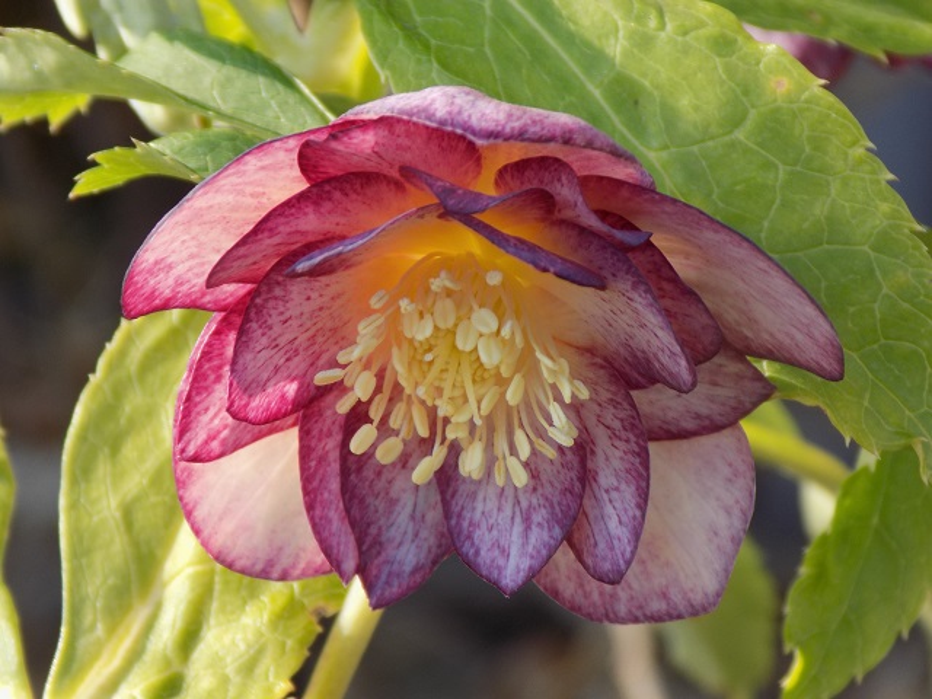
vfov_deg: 9.6
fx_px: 4146
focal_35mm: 154
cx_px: 466
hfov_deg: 12.8
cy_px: 350
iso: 80
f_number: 5.2
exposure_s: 1/40
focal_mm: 27.3
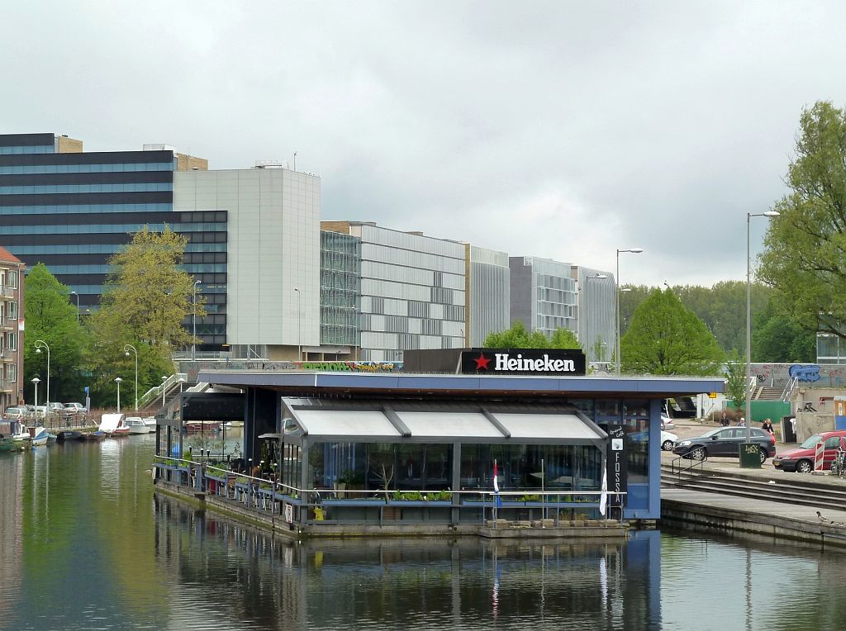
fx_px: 2342
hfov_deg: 20.5
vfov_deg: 15.4
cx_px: 423
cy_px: 316
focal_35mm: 96
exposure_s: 1/125
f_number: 4.3
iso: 125
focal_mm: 15.8
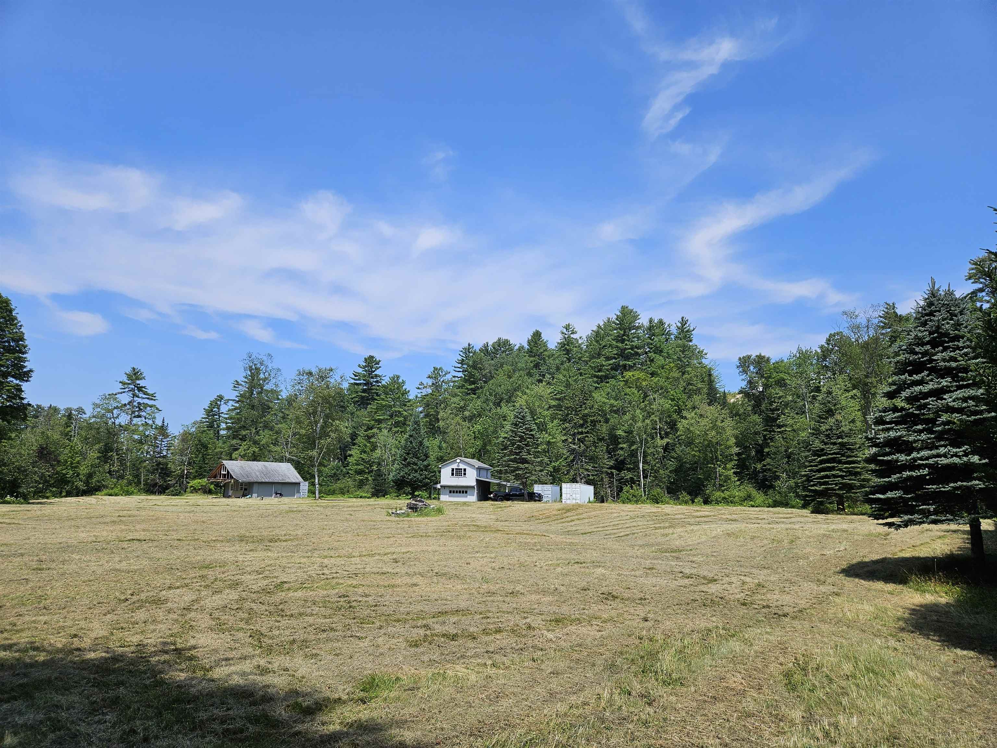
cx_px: 498
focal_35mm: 23
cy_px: 374
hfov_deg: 73.9
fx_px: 662
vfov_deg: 58.9
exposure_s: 1/2456
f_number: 1.8
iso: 25
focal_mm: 5.4
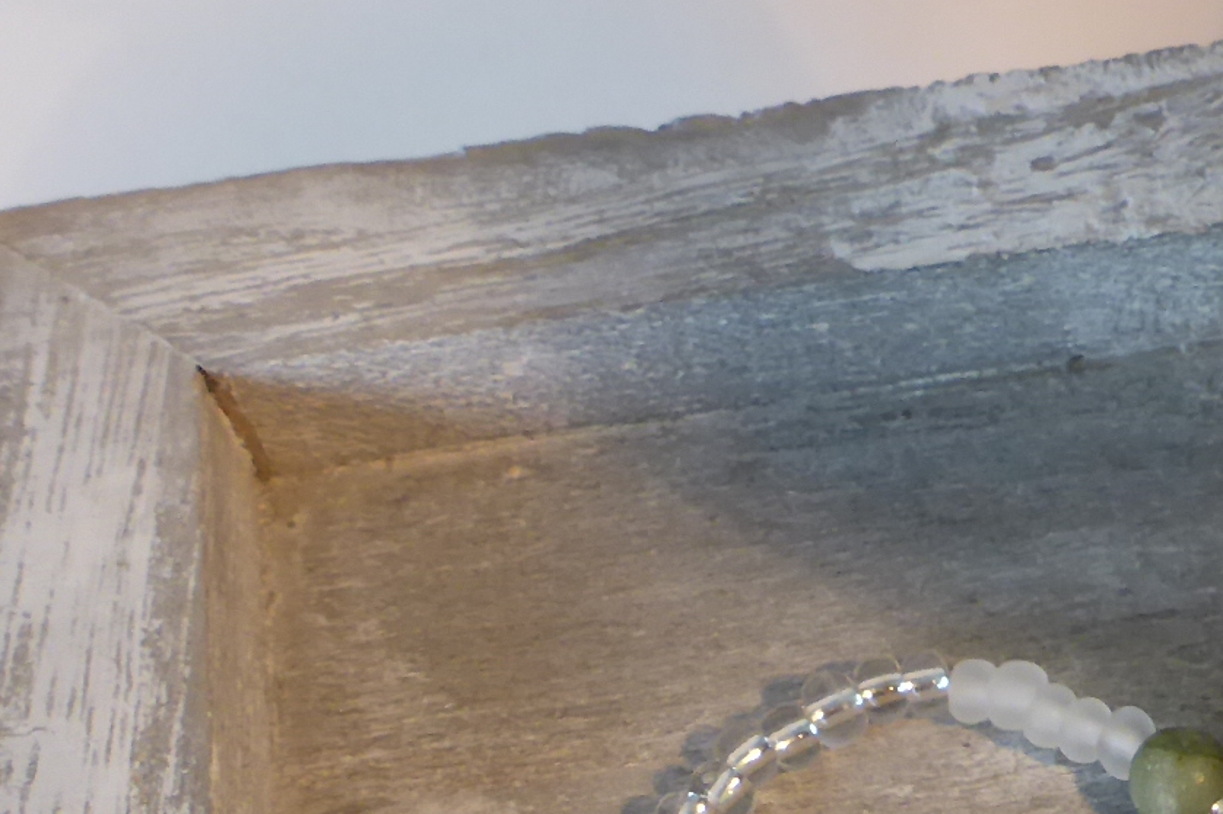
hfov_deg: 21.2
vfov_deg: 14.1
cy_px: 1310
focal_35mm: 89
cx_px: 1497
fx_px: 3022
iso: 160
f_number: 3.3
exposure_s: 1/60
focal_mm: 4.9
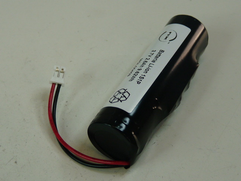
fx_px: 446
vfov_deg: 22.9
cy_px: 90
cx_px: 120
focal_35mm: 64
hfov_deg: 30.3
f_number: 3
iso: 100
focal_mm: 6.5
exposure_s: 1/80
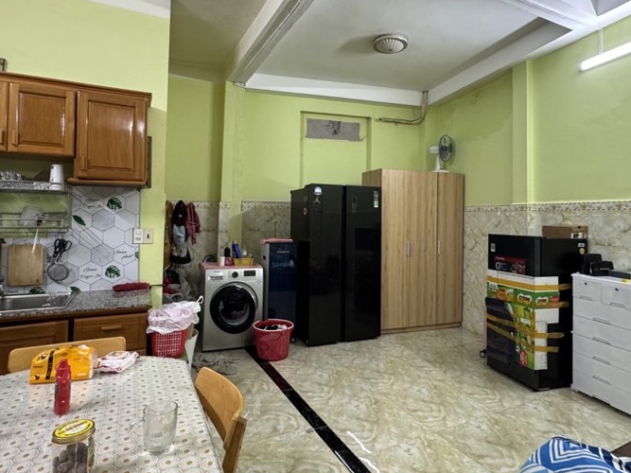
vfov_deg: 63.2
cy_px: 208
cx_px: 324
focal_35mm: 21
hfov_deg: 79.0
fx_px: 383
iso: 200
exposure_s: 1/50
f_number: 2.2
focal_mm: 2.22
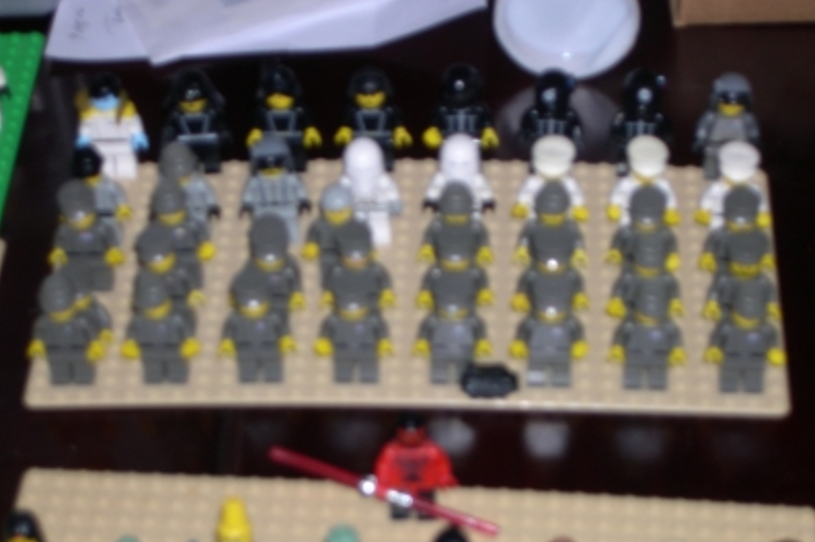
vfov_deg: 12.8
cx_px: 406
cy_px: 300
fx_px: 2420
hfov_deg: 19.1
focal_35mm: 107
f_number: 4.8
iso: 100
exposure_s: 1/60
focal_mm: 21.6
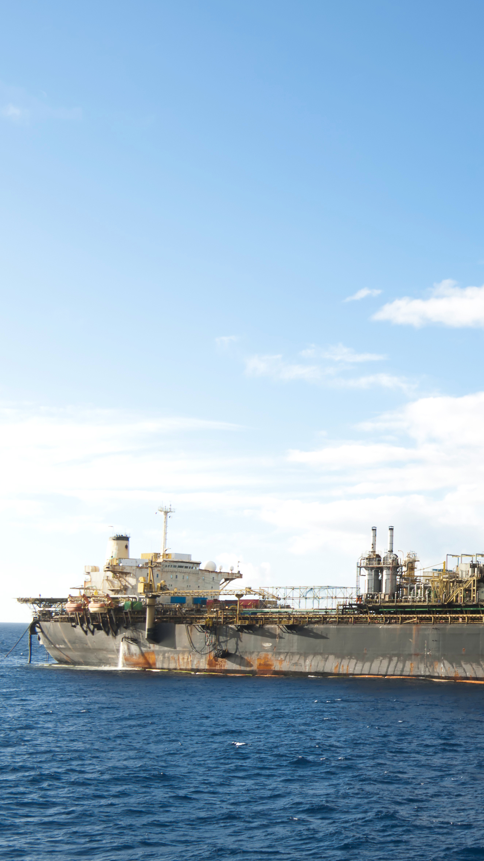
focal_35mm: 57
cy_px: 453
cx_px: 703
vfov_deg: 36.6
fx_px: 1301
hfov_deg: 18.8
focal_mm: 20
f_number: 8
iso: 100
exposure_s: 1/250
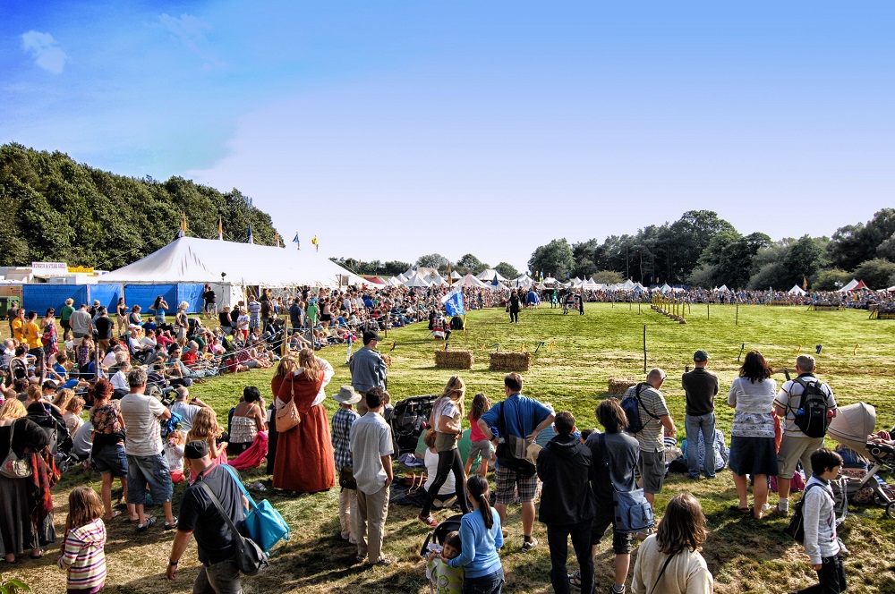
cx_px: 448
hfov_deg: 57.3
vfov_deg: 39.9
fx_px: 819
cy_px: 297
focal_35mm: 33
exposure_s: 1/180
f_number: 6.7
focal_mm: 22
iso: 100
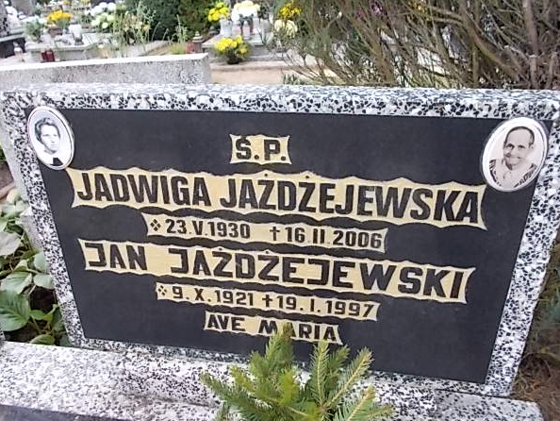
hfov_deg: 63.4
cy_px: 202
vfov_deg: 49.8
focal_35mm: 28
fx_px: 453
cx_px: 270
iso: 125
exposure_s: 1/25
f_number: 3.2
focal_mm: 4.6
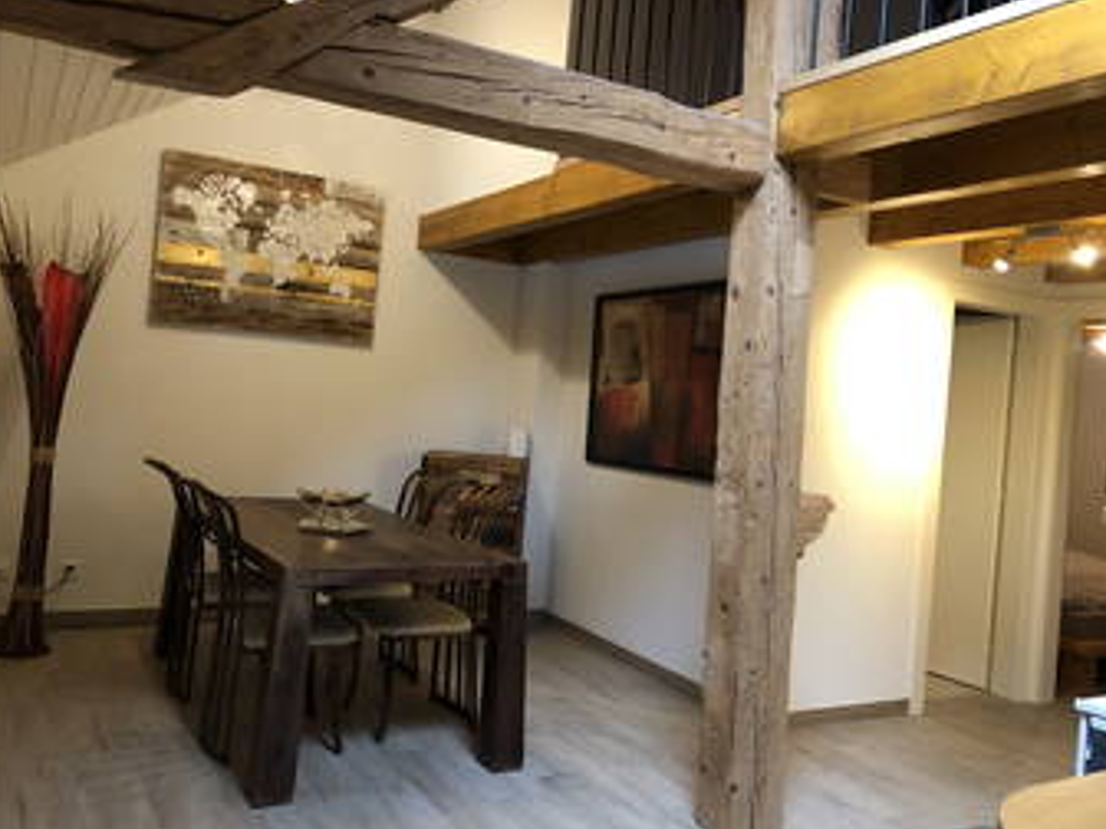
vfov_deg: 46.8
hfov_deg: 60.0
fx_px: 959
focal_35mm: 30
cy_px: 405
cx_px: 546
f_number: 1.8
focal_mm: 3.99
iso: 80
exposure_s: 1/17
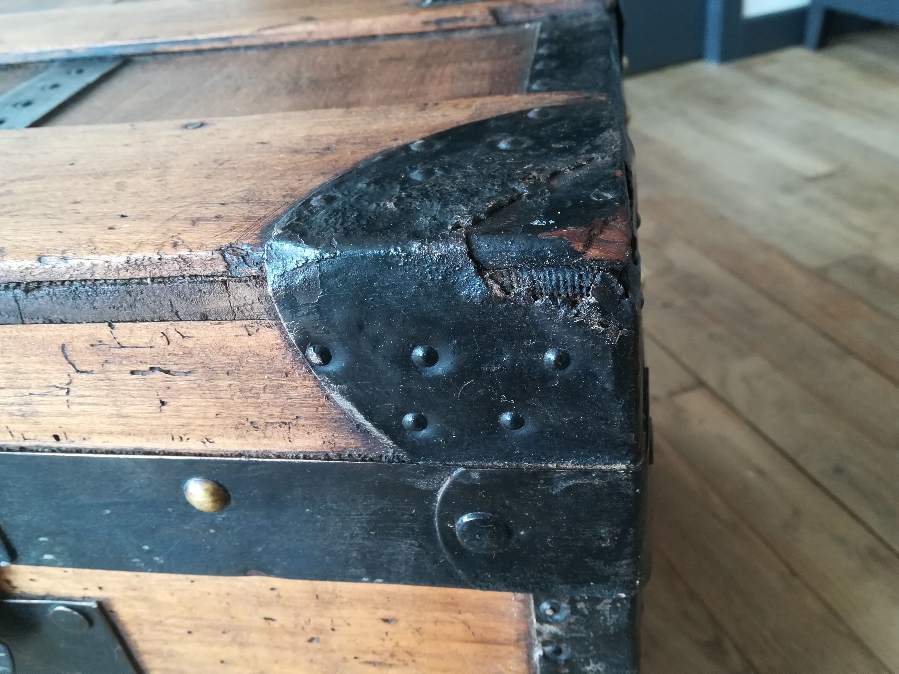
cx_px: 450
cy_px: 337
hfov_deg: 60.0
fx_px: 779
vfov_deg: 46.8
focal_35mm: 30
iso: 200
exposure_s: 1/30
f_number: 2.2
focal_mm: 3.83
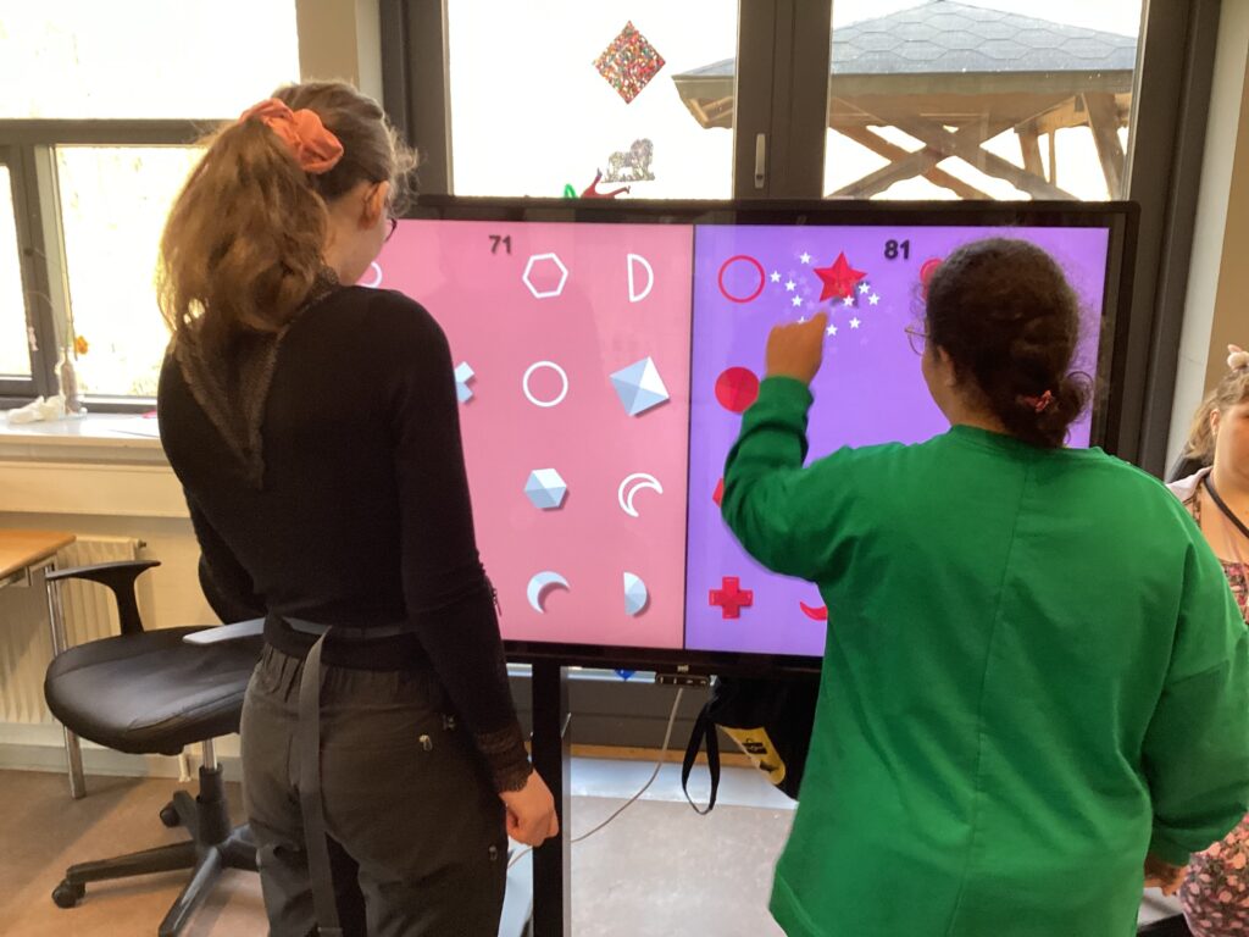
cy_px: 468
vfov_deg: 45.4
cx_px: 624
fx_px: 1119
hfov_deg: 58.4
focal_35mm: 31
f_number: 2.4
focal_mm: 3.3
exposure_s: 1/60
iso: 100
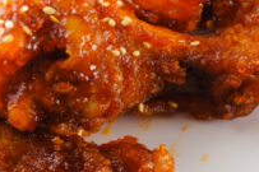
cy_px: 101
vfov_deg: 9.3
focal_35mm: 148
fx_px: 1064
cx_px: -51
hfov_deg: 13.5
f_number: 8
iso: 200
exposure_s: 1/200
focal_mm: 50
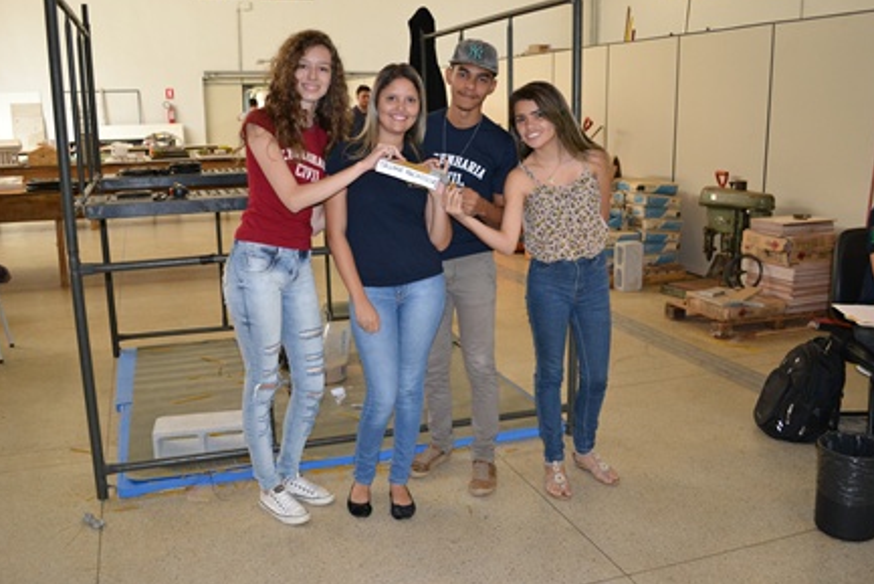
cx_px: 442
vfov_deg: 41.1
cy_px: 283
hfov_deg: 58.7
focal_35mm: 32
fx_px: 777
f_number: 3.8
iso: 1100
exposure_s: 1/60
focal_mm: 20
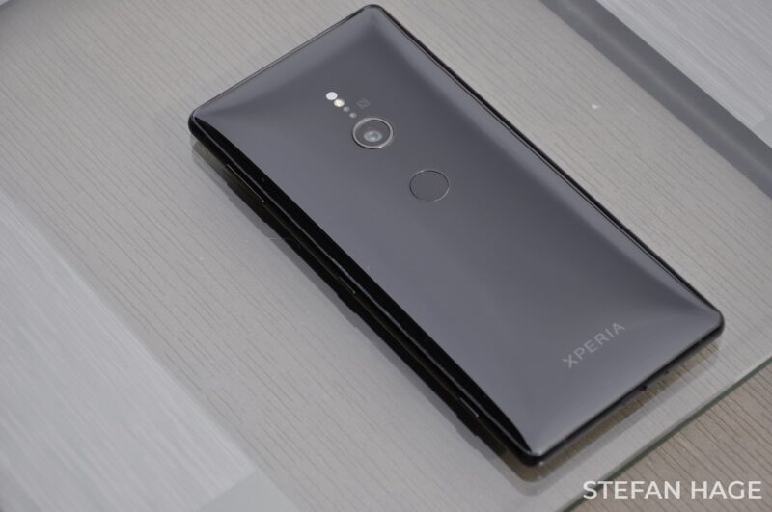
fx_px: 2409
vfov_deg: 12.1
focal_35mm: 112
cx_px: 386
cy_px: 256
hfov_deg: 18.2
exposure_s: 1/250
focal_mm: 75
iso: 200
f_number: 8
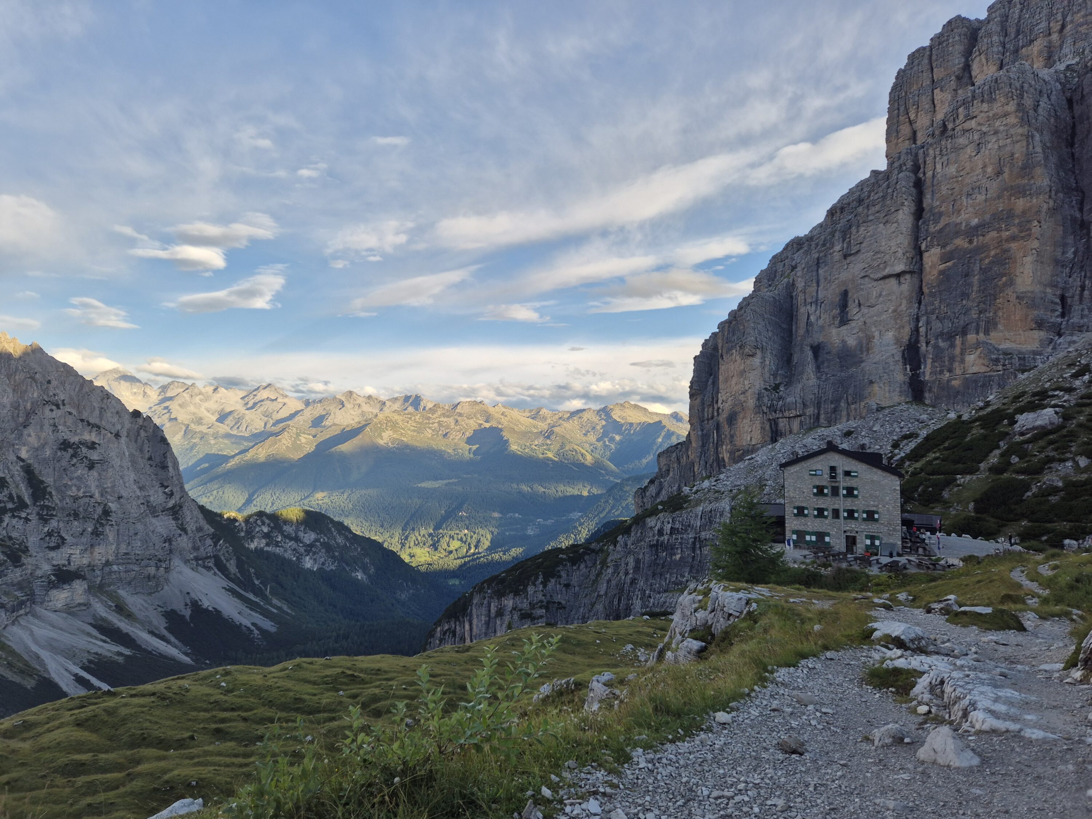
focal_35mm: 23
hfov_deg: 73.9
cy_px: 410
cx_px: 546
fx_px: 726
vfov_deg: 58.9
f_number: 1.8
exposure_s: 1/774
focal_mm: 5.4
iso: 25
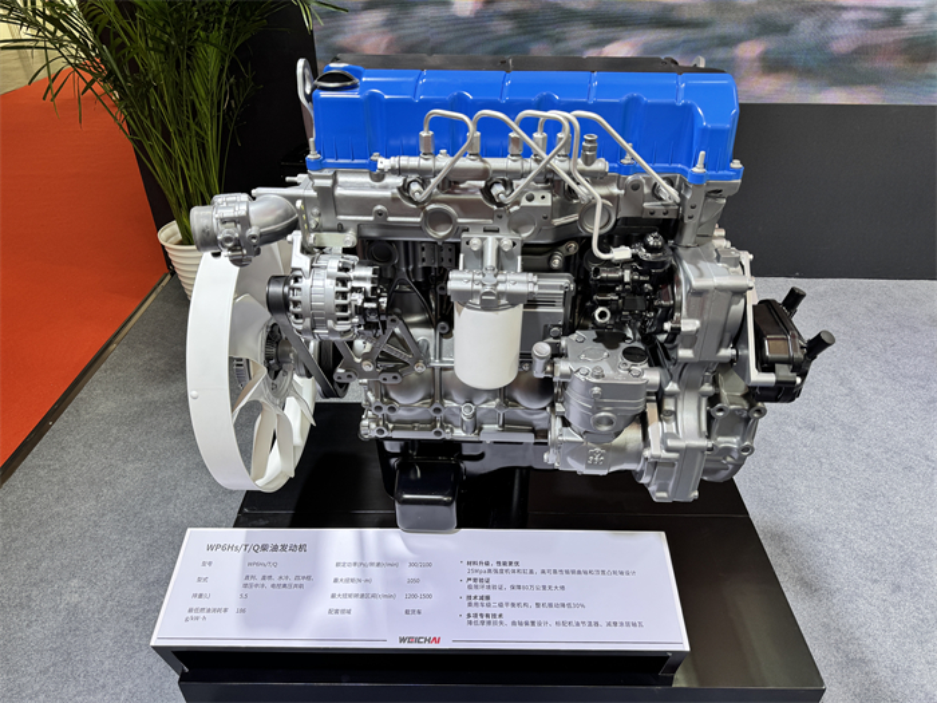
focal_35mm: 24
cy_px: 352
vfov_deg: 56.8
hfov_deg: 71.6
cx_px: 468
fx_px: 650
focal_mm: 6.76
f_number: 1.78
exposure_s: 1/120
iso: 80
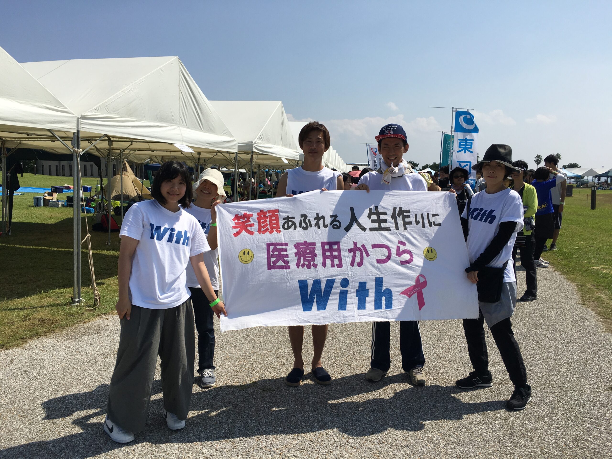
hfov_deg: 61.7
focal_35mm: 29
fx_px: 513
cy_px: 230
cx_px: 306
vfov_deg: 48.2
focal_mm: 4.15
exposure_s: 1/2959
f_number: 2.2
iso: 25
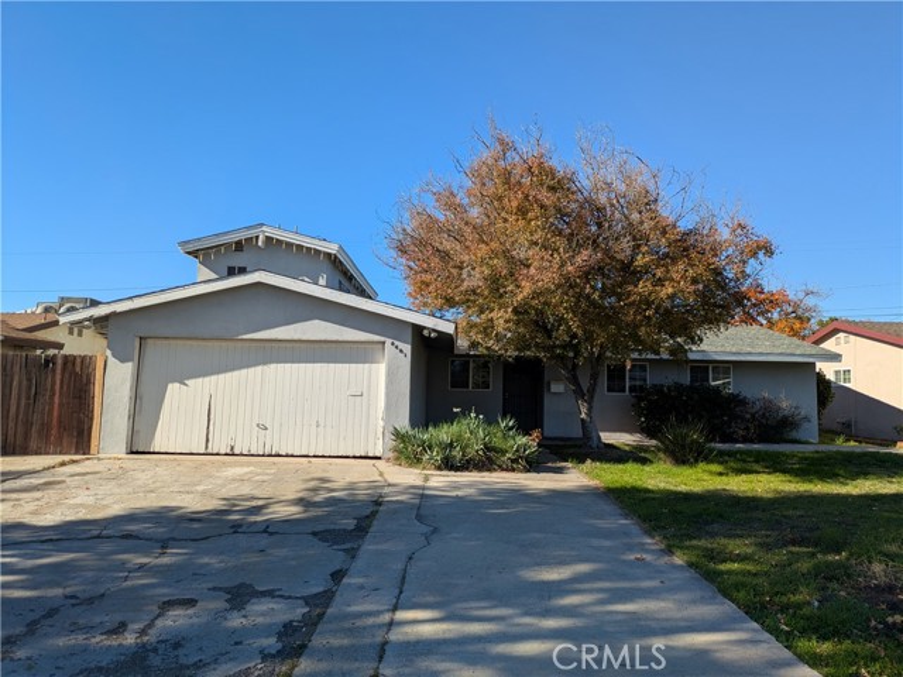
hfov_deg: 69.4
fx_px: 652
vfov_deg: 54.9
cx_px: 452
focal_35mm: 25
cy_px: 338
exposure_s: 1/1869
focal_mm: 5.43
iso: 51
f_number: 1.89
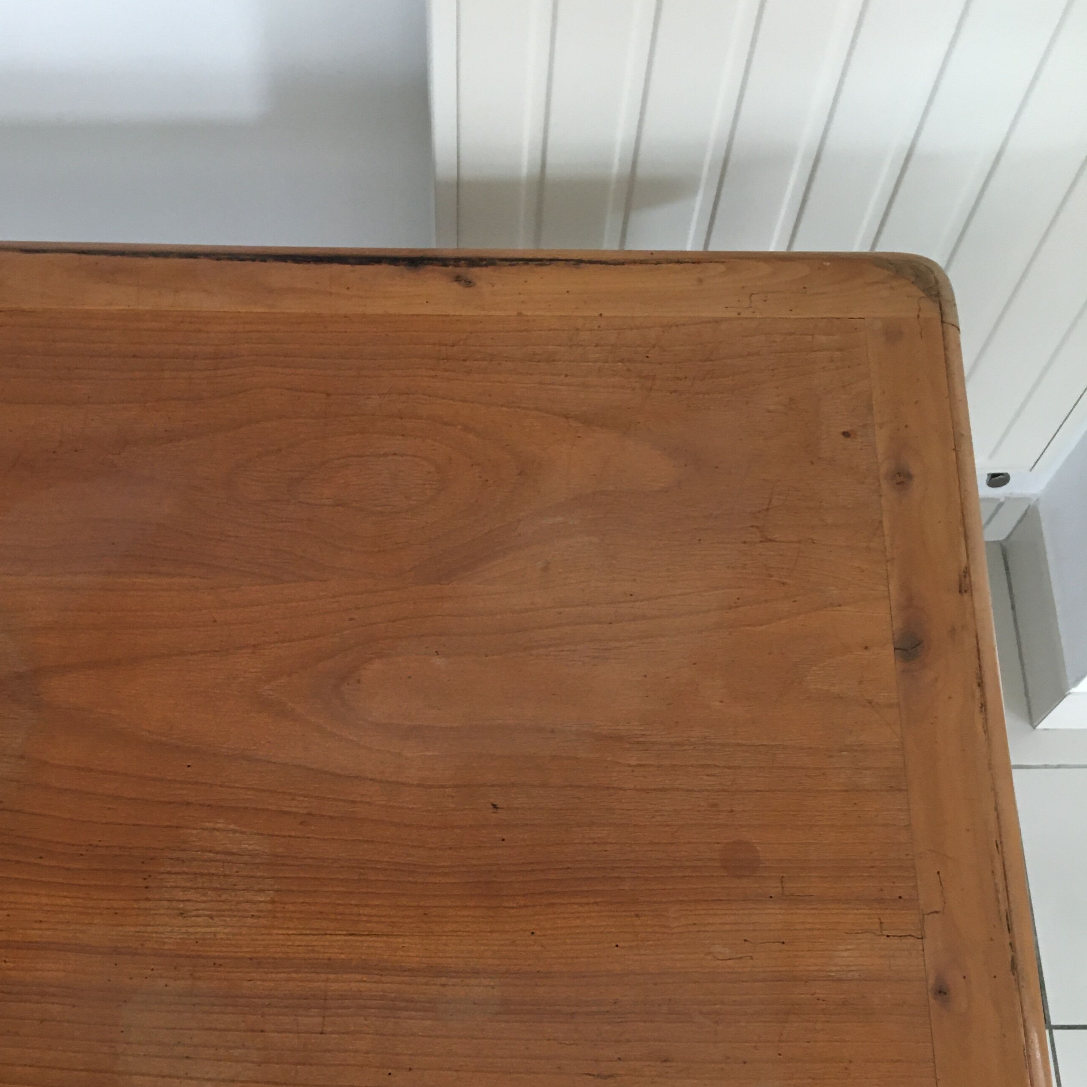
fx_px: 1421
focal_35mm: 40
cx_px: 452
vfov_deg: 41.0
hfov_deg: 41.7
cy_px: 772
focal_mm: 4.15
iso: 125
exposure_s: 1/33
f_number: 2.2
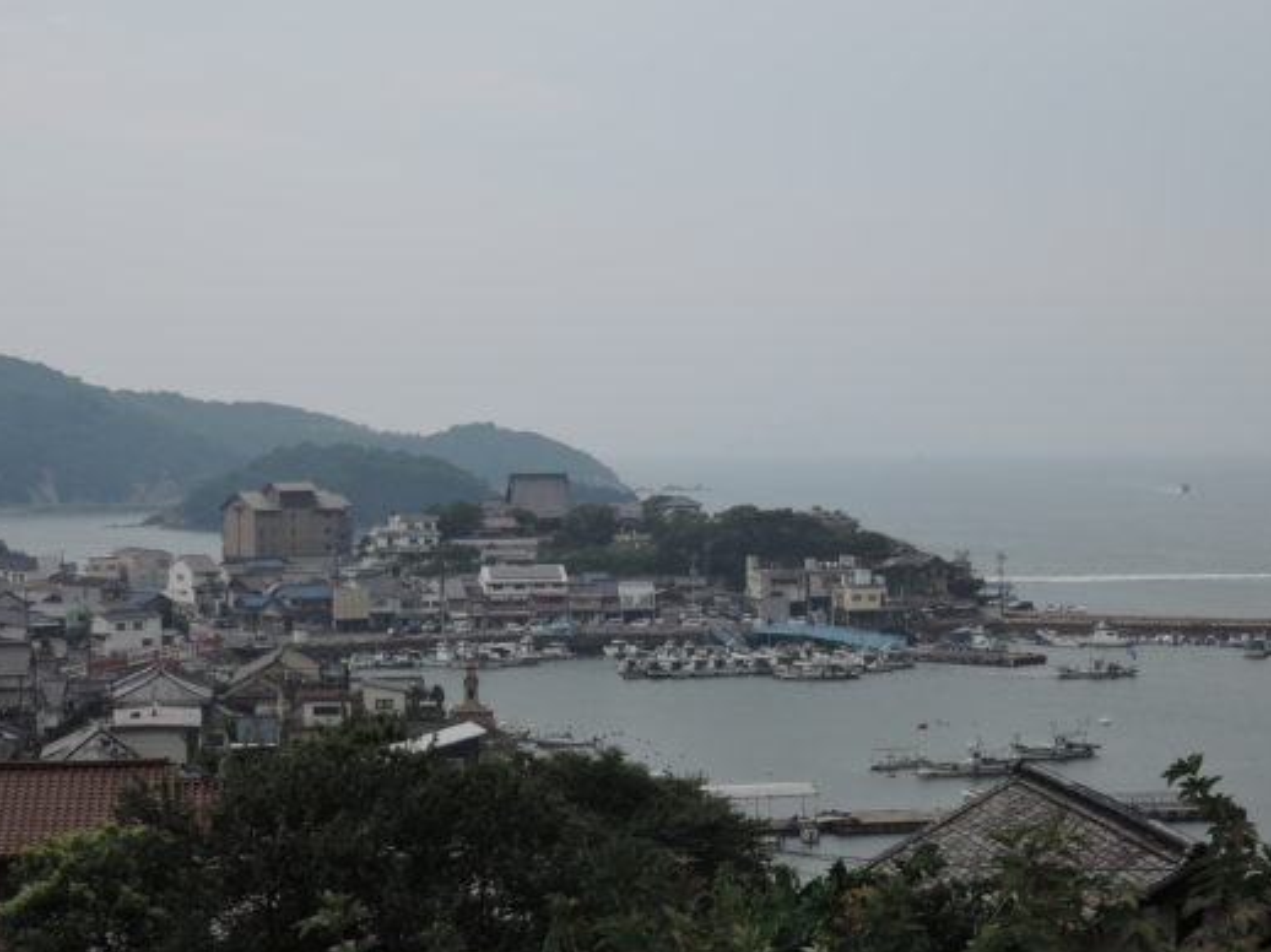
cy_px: 402
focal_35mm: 79
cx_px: 704
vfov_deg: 18.6
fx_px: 2899
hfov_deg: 24.7
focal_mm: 11.8
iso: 80
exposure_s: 1/400
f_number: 3.5
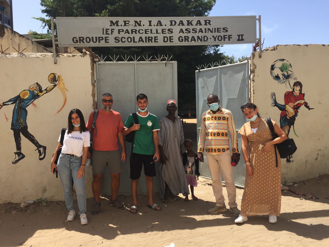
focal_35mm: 29
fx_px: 276
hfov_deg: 61.7
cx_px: 164
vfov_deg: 48.2
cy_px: 124
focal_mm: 4.15
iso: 32
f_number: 2.2
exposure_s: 1/1412
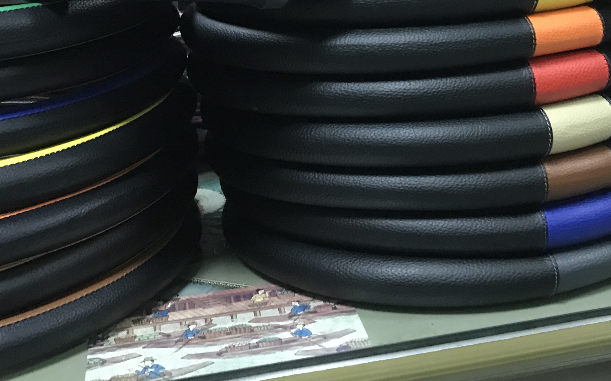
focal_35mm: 62
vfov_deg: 20.1
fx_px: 1032
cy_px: -33
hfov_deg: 32.7
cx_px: 415
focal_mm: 3.99
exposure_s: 1/9
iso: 100
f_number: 1.8
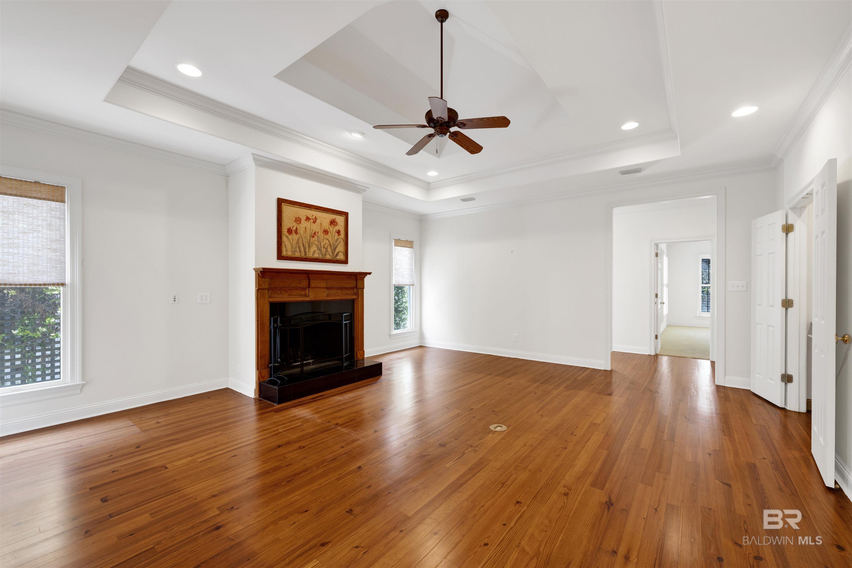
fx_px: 331
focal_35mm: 14
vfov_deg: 81.2
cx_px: 426
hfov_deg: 104.3
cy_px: 284
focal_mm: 14
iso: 400
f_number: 11
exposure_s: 1/6
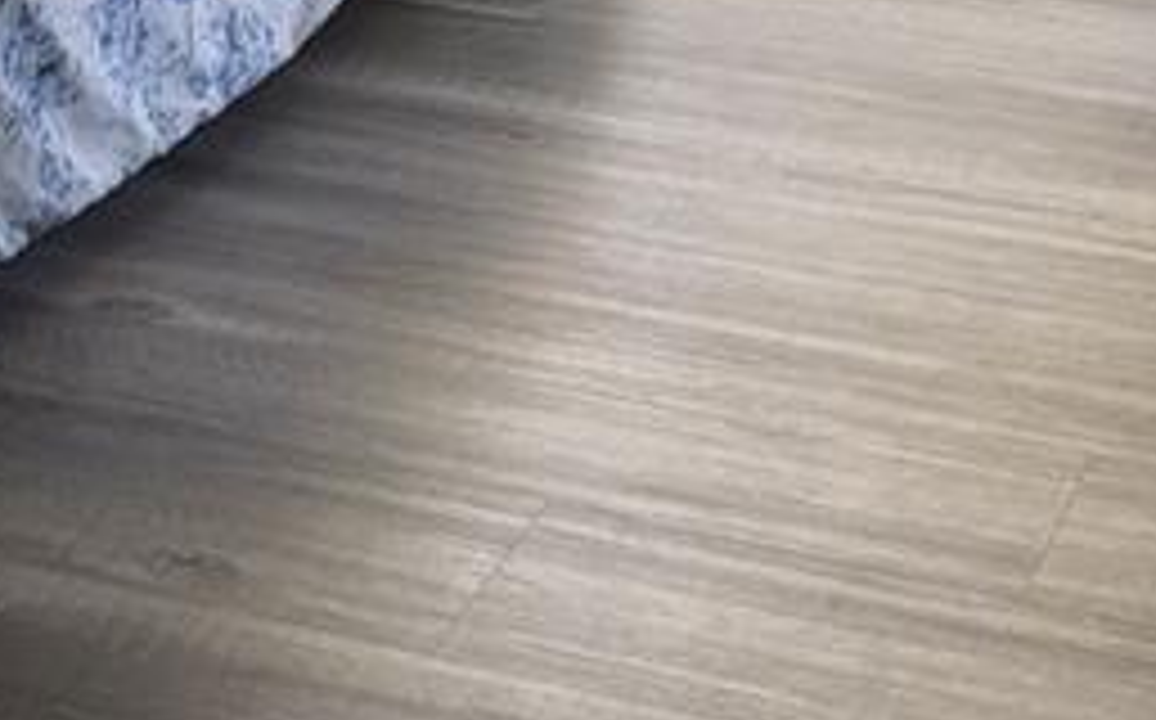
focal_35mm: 119
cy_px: -608
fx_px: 3745
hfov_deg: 17.2
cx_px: 49
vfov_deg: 10.3
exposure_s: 1/98
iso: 200
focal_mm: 6.76
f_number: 1.78
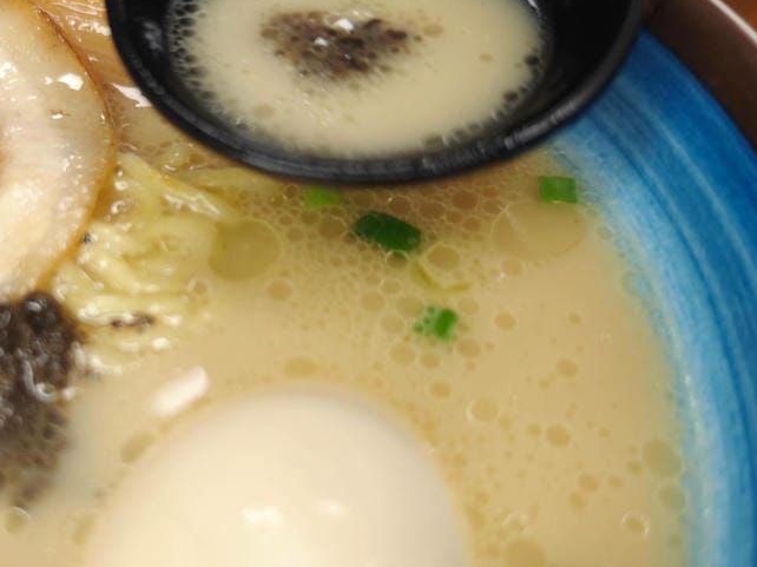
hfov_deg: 42.5
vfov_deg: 33.6
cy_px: 263
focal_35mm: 43
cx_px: 189
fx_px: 940
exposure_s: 1/120
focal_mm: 8.72
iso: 250
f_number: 1.63
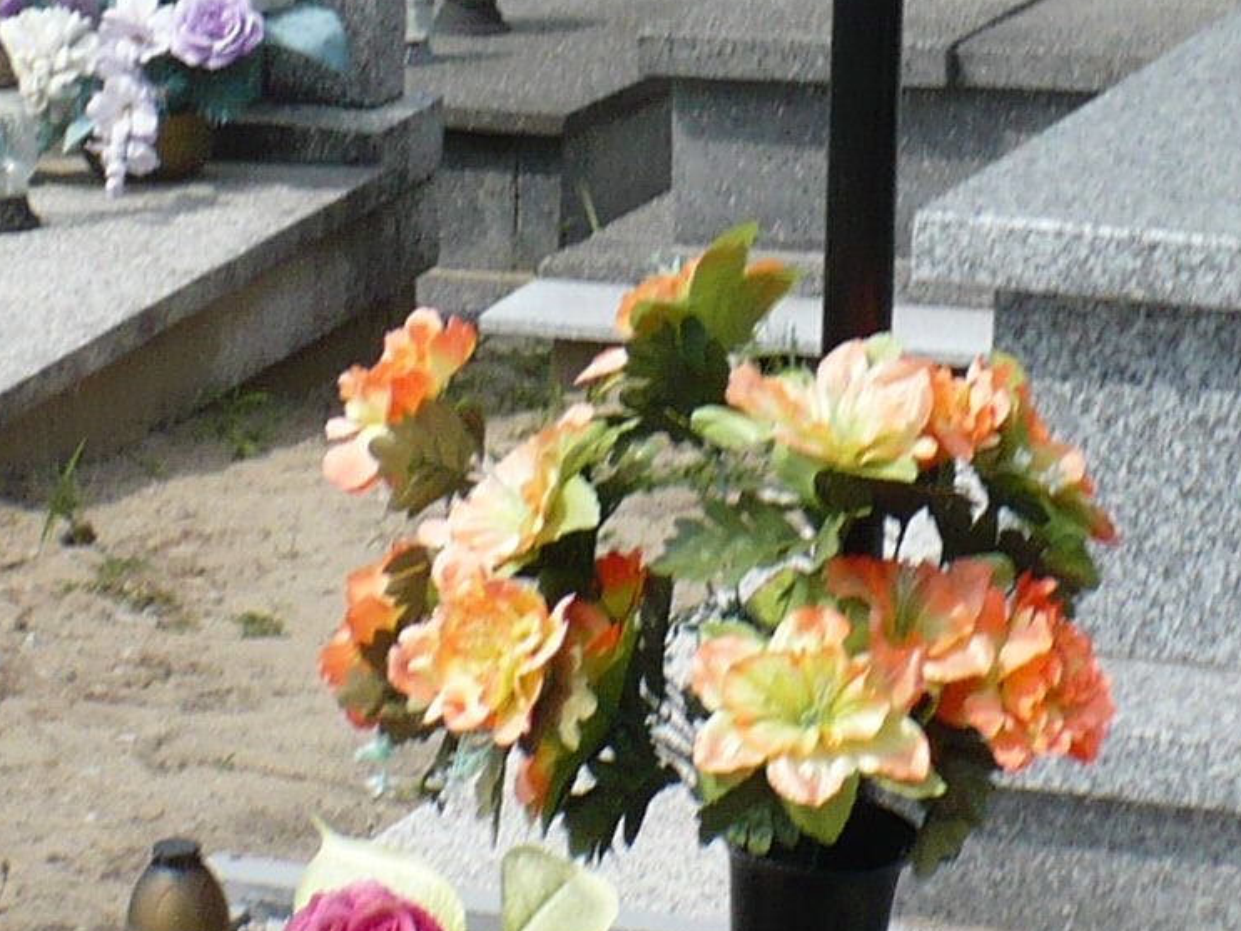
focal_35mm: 153
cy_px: 792
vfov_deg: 9.7
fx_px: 5484
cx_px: 944
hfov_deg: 12.9
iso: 100
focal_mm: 6.1
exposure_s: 1/200
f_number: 8
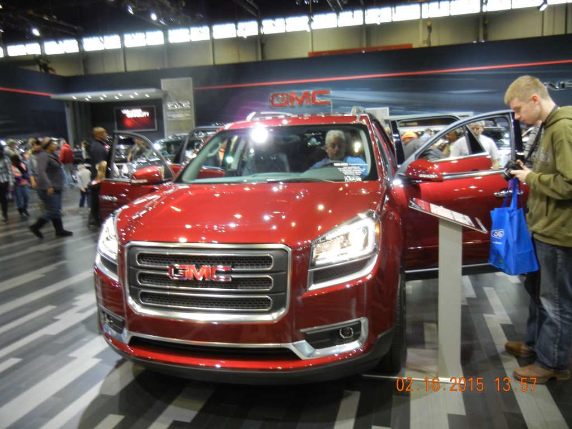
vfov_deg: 46.8
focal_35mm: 30
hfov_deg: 60.0
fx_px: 496
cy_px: 214
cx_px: 286
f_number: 3.5
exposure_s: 1/30.6
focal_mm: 5.4
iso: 400
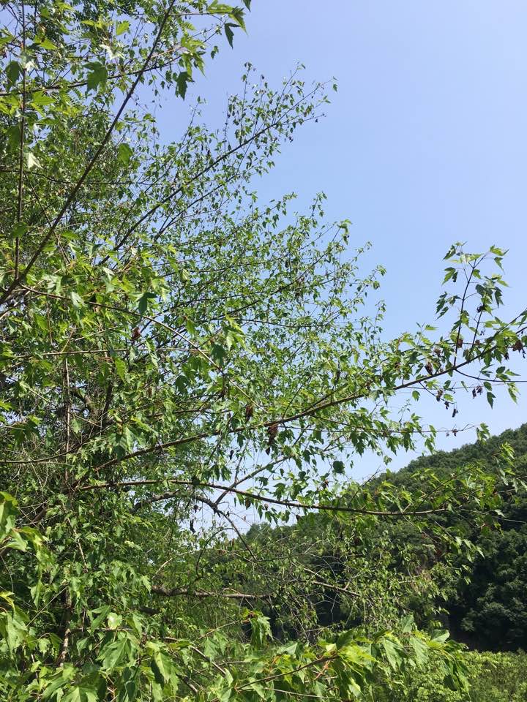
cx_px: 264
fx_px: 589
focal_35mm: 29
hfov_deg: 48.2
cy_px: 351
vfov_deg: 61.7
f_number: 2.2
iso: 25
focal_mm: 4.15
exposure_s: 1/1115
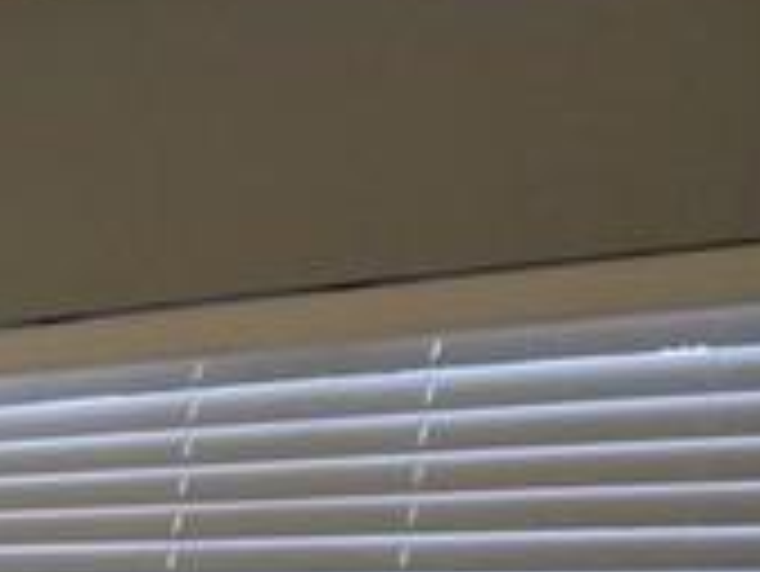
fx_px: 2395
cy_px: 1067
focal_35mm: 109
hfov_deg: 13.7
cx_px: -985
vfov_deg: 12.3
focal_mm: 6.4
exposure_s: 1/30
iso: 640
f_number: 1.8
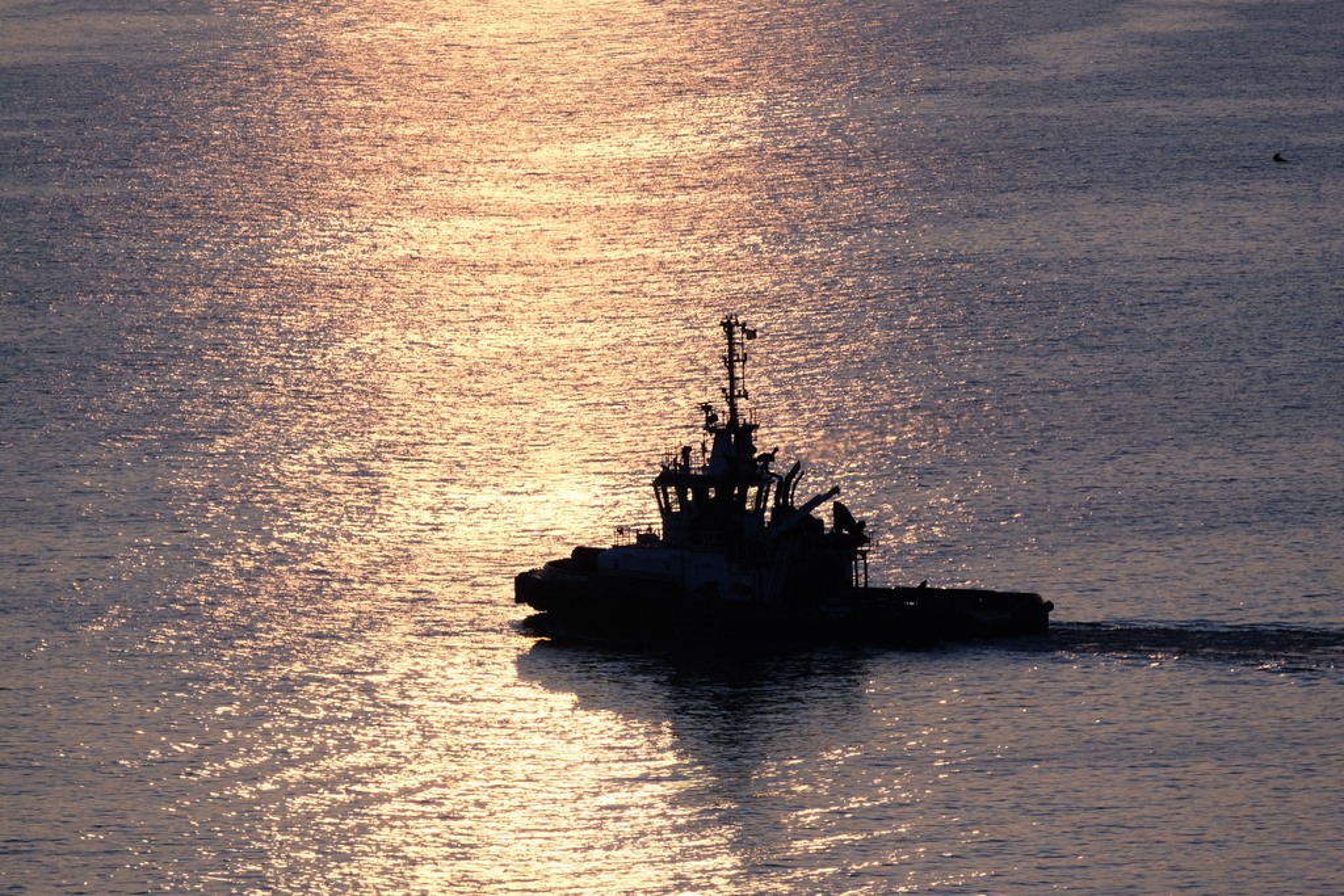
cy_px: 448
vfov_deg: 2.3
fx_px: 22402
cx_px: 672
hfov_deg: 3.4
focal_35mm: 600
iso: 400
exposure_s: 1/950
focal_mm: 400
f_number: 10
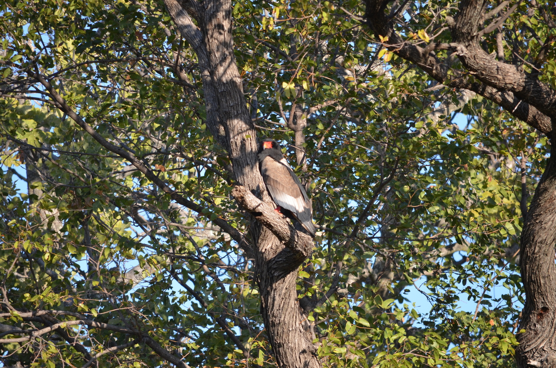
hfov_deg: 4.6
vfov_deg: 3.0
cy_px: 184
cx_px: 278
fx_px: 6936
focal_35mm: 450
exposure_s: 1/500
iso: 400
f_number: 5.6
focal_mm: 300
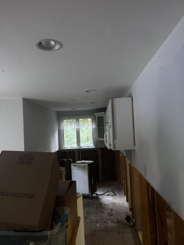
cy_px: 122
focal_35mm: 26
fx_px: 184
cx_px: 92
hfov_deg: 53.1
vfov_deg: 67.3
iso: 500
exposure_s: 1/52
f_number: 1.5
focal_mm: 5.7
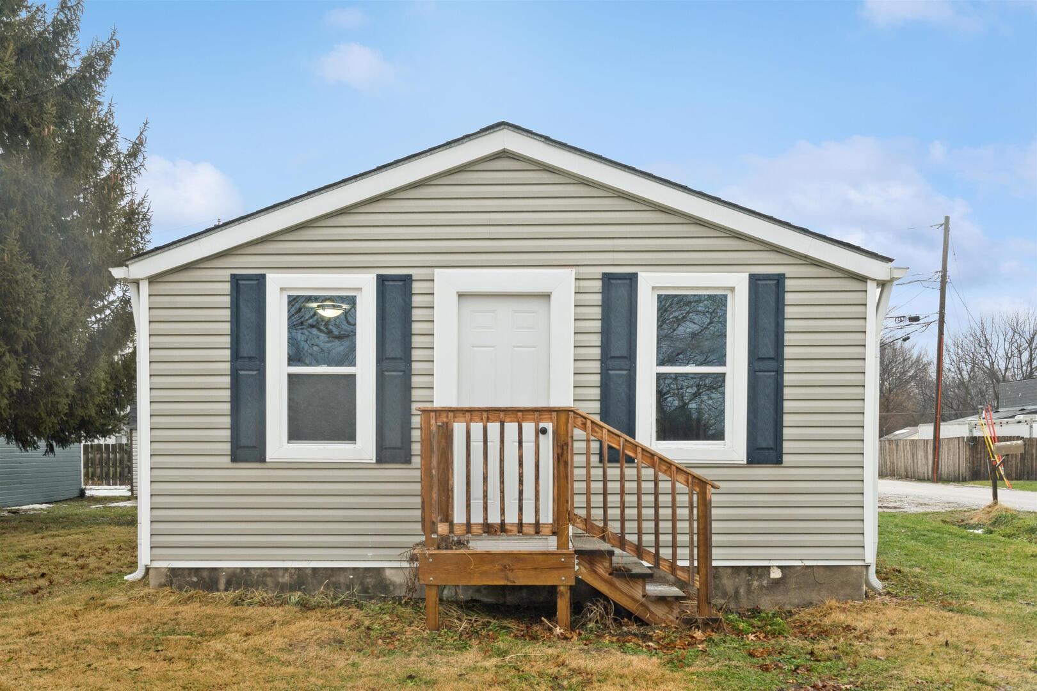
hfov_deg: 54.4
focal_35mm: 35
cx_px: 518
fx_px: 1008
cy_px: 346
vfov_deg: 37.9
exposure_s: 1/80
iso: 400
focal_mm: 35
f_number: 9
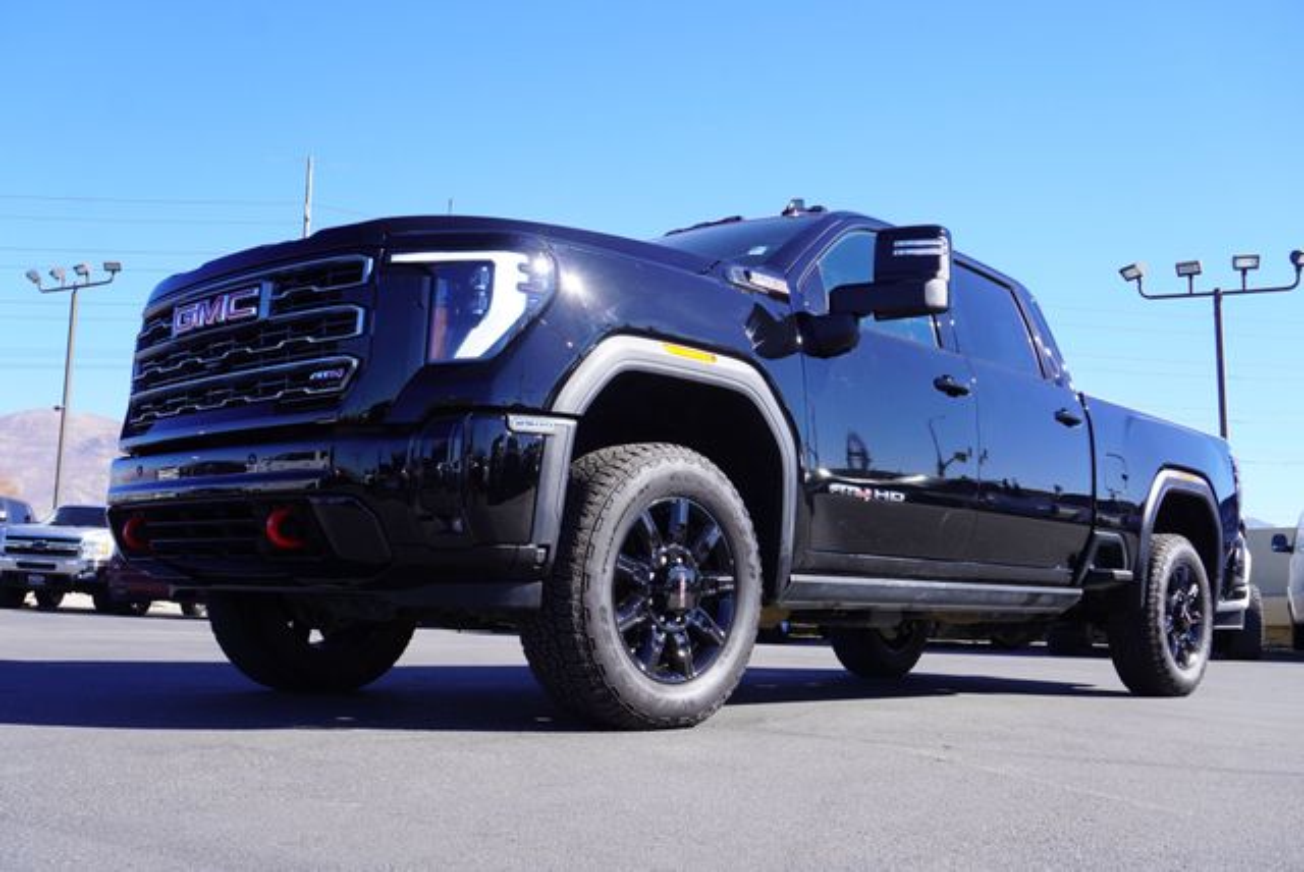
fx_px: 1305
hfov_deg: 53.1
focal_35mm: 36
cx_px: 652
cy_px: 436
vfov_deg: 36.9
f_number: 8
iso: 100
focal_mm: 24
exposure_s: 1/100
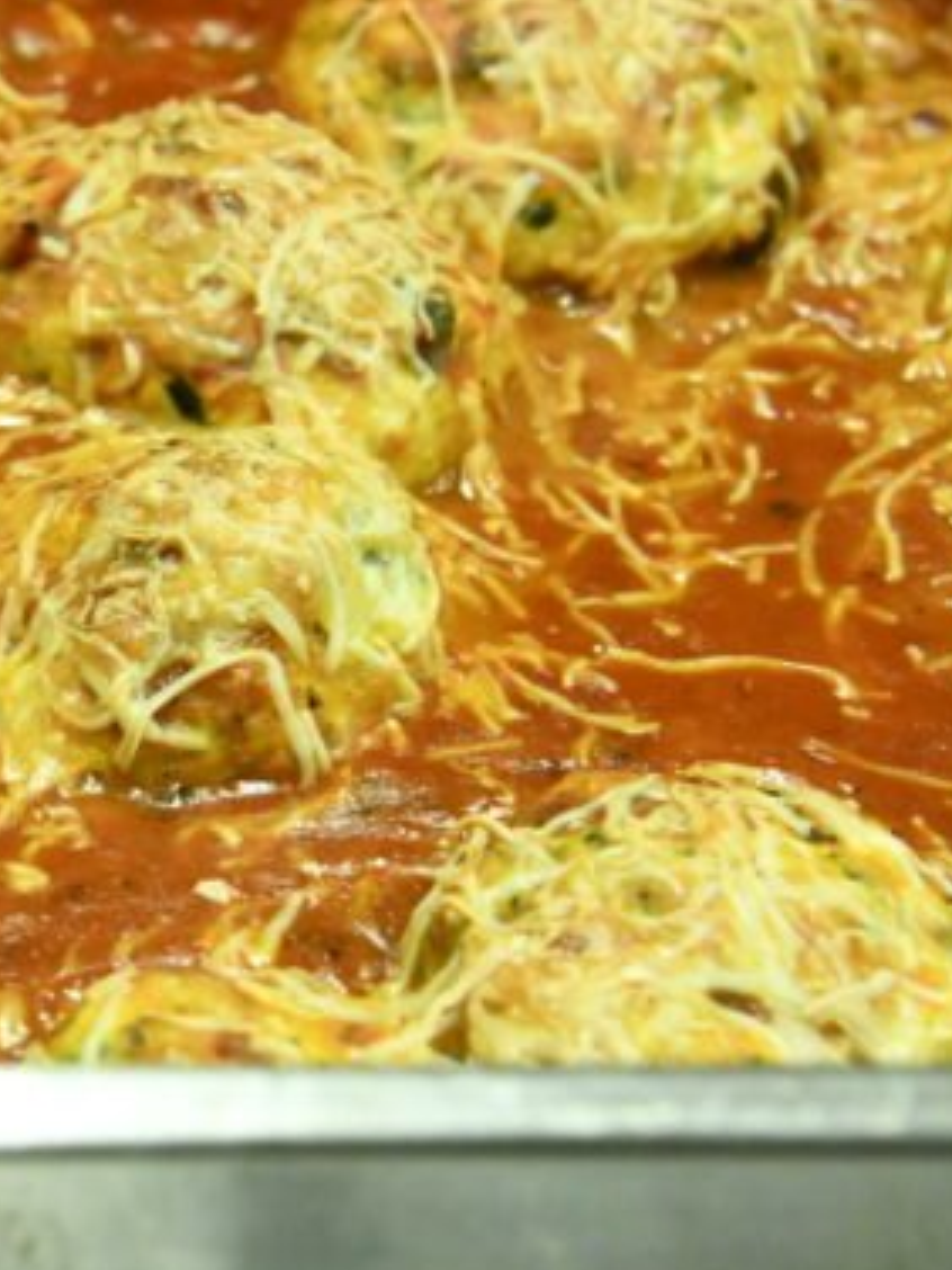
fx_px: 3960
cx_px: -189
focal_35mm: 108
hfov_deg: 13.3
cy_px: 696
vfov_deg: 18.2
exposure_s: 1/320
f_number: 9
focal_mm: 55
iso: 20000
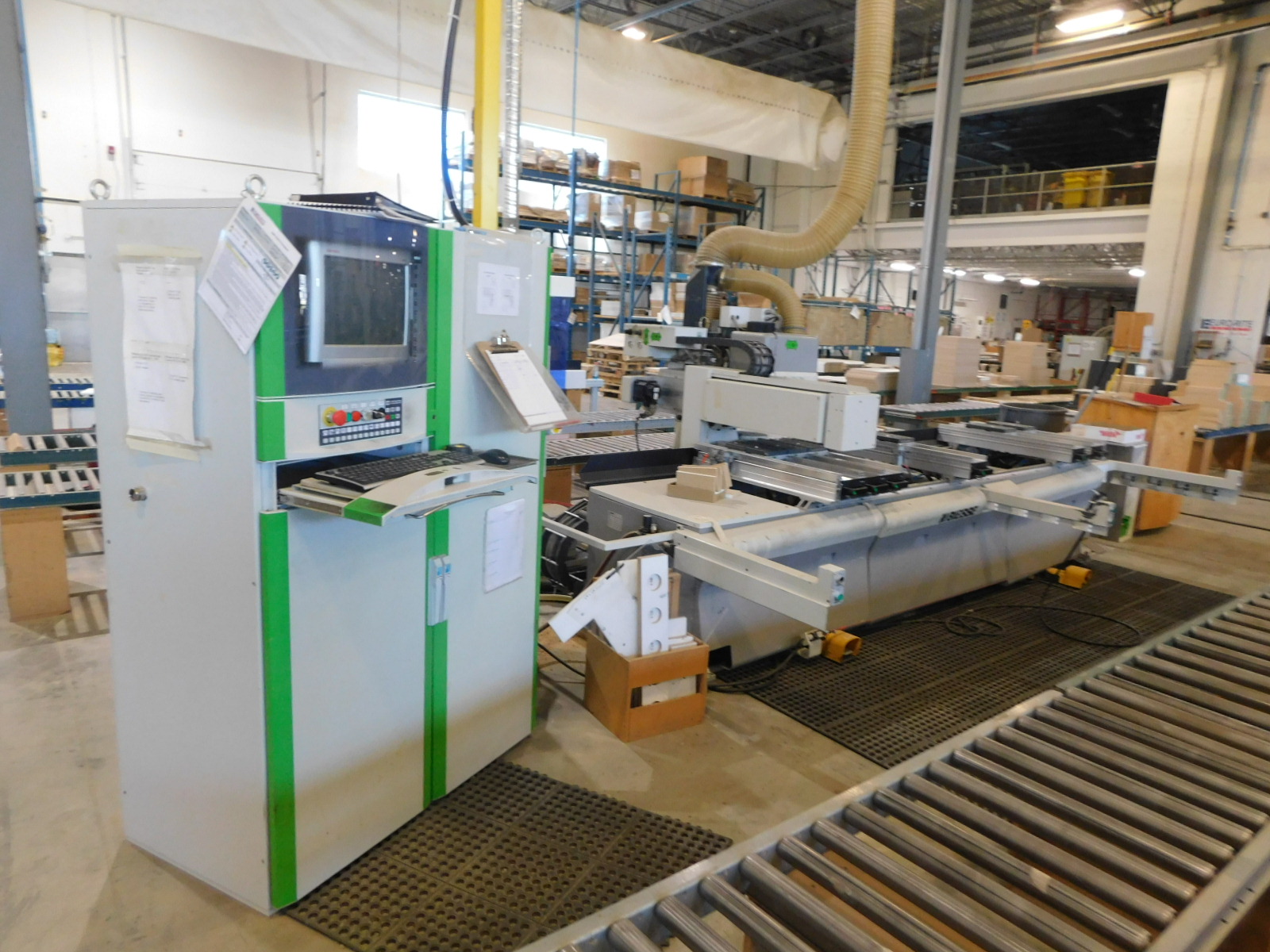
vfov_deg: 58.9
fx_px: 844
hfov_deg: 73.9
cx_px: 635
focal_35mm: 23
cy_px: 476
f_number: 3
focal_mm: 4
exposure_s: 1/30
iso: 320
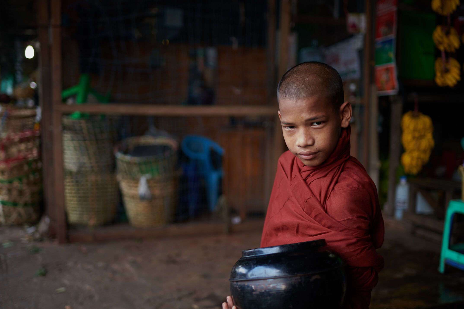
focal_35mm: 39
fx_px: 503
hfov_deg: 49.6
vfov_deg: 34.2
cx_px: 228
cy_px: 167
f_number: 1.8
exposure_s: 1/125
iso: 500
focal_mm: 35
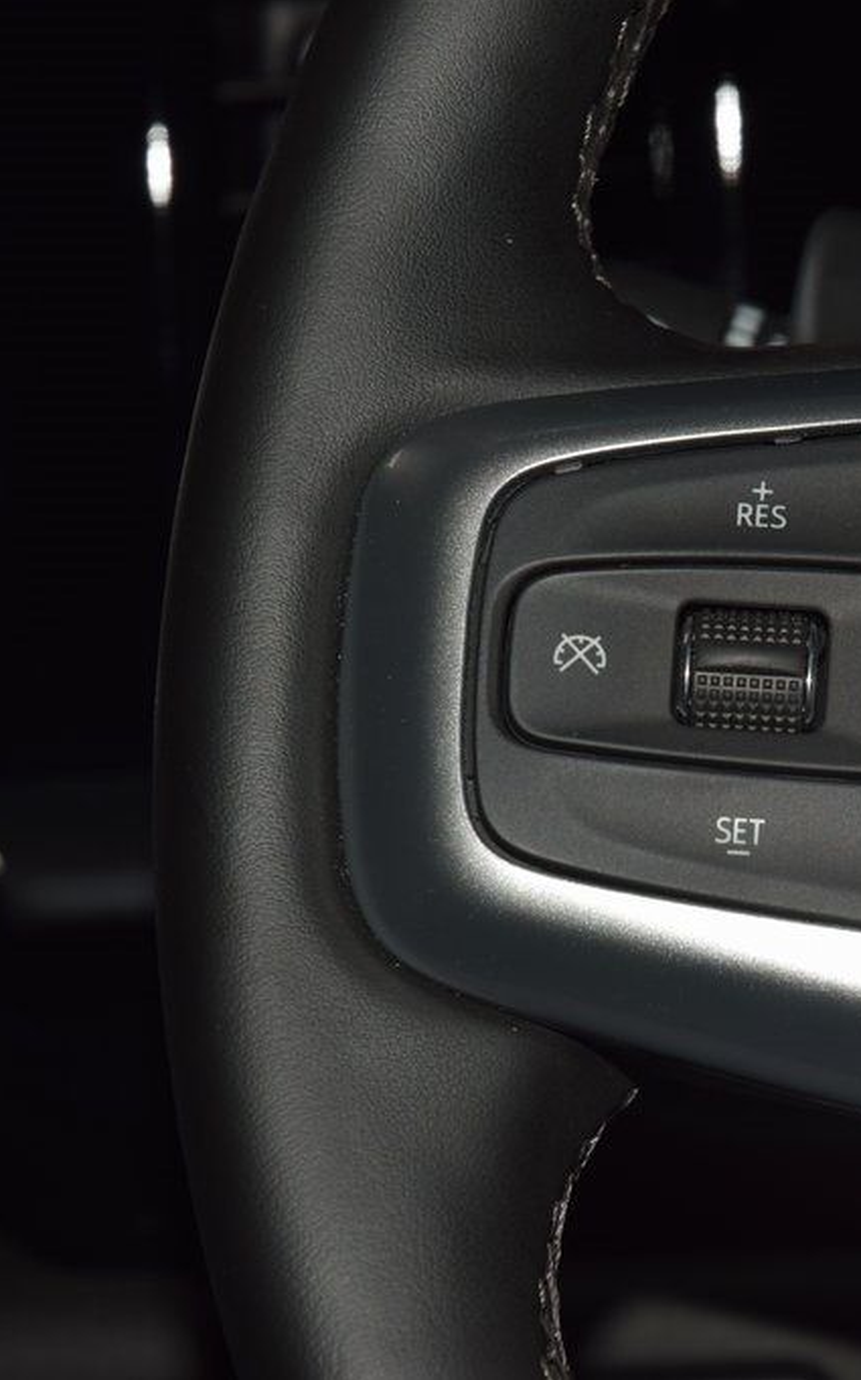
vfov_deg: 13.0
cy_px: 690
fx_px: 6051
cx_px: 758
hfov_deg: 8.1
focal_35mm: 161
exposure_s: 1/125
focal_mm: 70
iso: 100
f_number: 8
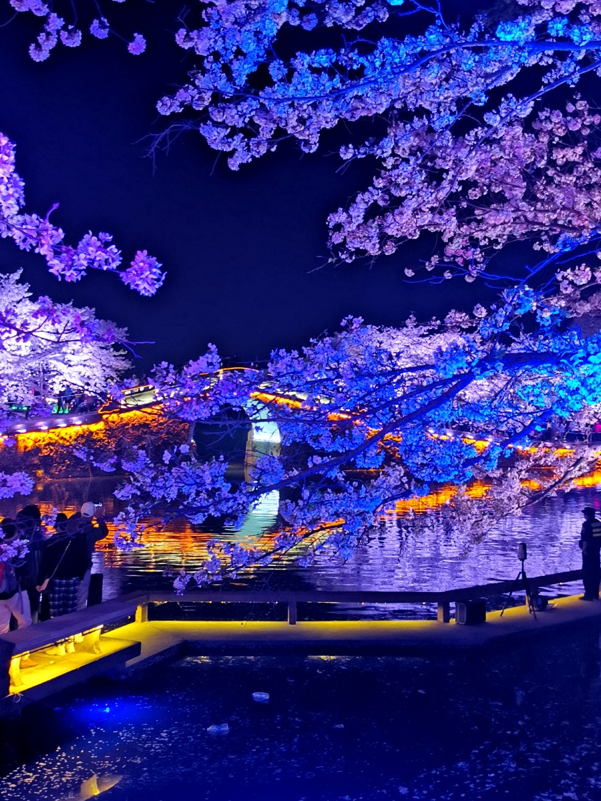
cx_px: 300
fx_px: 903
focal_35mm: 39
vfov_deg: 47.9
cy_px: 400
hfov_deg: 36.8
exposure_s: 6
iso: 250
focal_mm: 4.66
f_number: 1.4
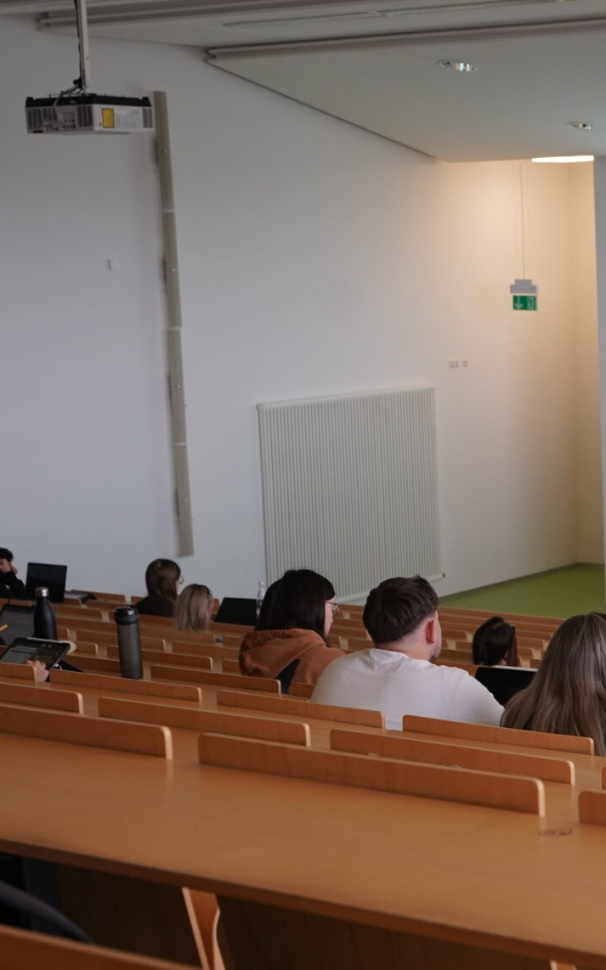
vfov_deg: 25.8
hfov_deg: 15.7
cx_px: 725
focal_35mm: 80
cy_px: 545
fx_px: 2116
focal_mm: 35
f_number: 4
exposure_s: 1/160
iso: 1000
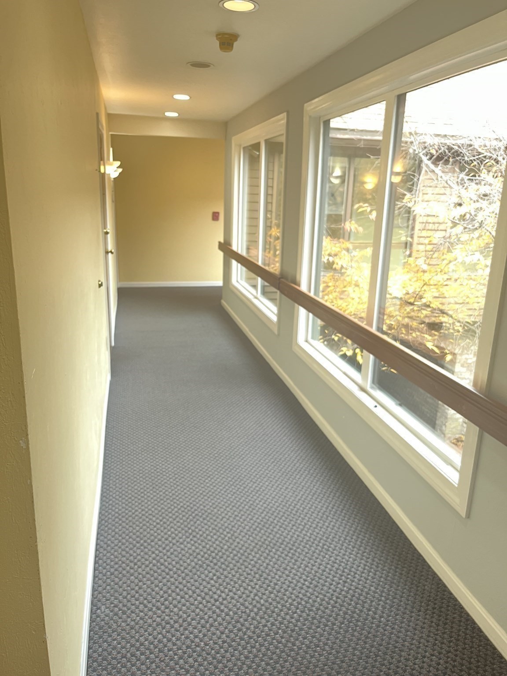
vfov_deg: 67.3
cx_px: 254
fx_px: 508
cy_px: 338
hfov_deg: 53.1
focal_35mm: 26
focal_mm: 5.1
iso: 250
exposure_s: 1/60
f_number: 1.6
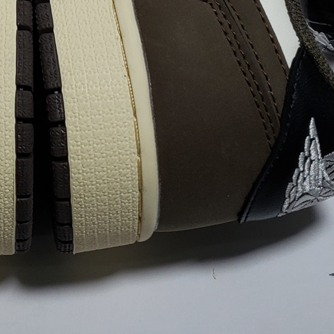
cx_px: 22
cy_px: -150
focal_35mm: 91
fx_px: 993
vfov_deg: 17.4
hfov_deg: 18.7
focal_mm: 4.3
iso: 50
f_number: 1.5
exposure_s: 1/794
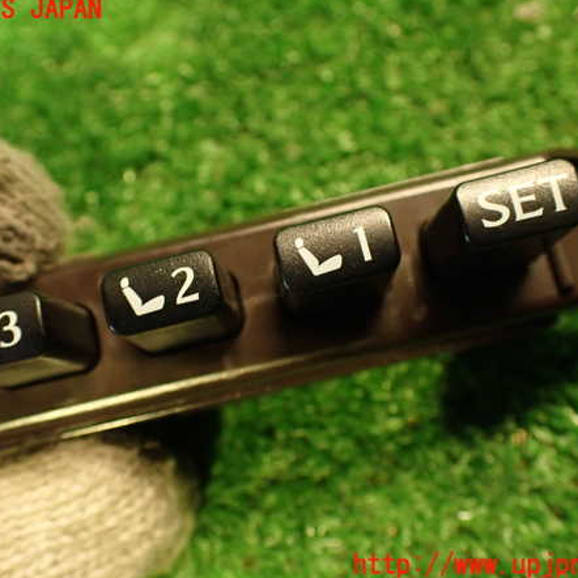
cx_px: 256
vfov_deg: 46.0
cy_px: 288
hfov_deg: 46.0
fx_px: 680
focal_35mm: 36
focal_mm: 5.4
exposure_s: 1/30
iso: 500
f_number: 2.3
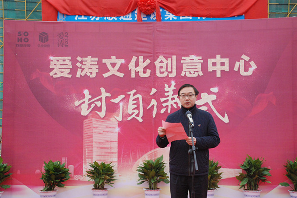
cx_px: 148
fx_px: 433
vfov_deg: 25.8
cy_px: 99
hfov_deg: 37.8
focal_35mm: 52
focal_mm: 35
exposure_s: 1/400
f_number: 10
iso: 1600
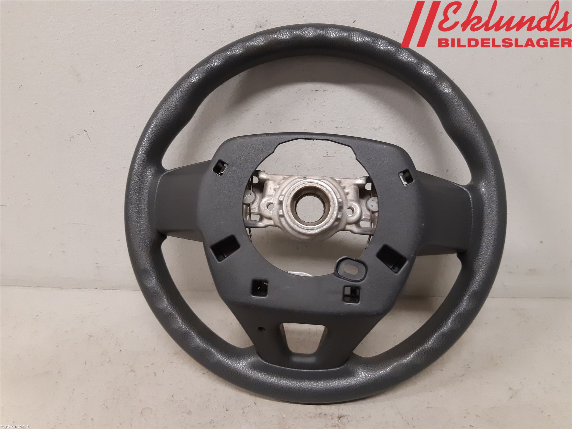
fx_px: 430
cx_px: 286
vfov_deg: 53.1
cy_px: 214
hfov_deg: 67.3
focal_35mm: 26
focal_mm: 3.93
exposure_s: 1/50
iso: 250
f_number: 1.7
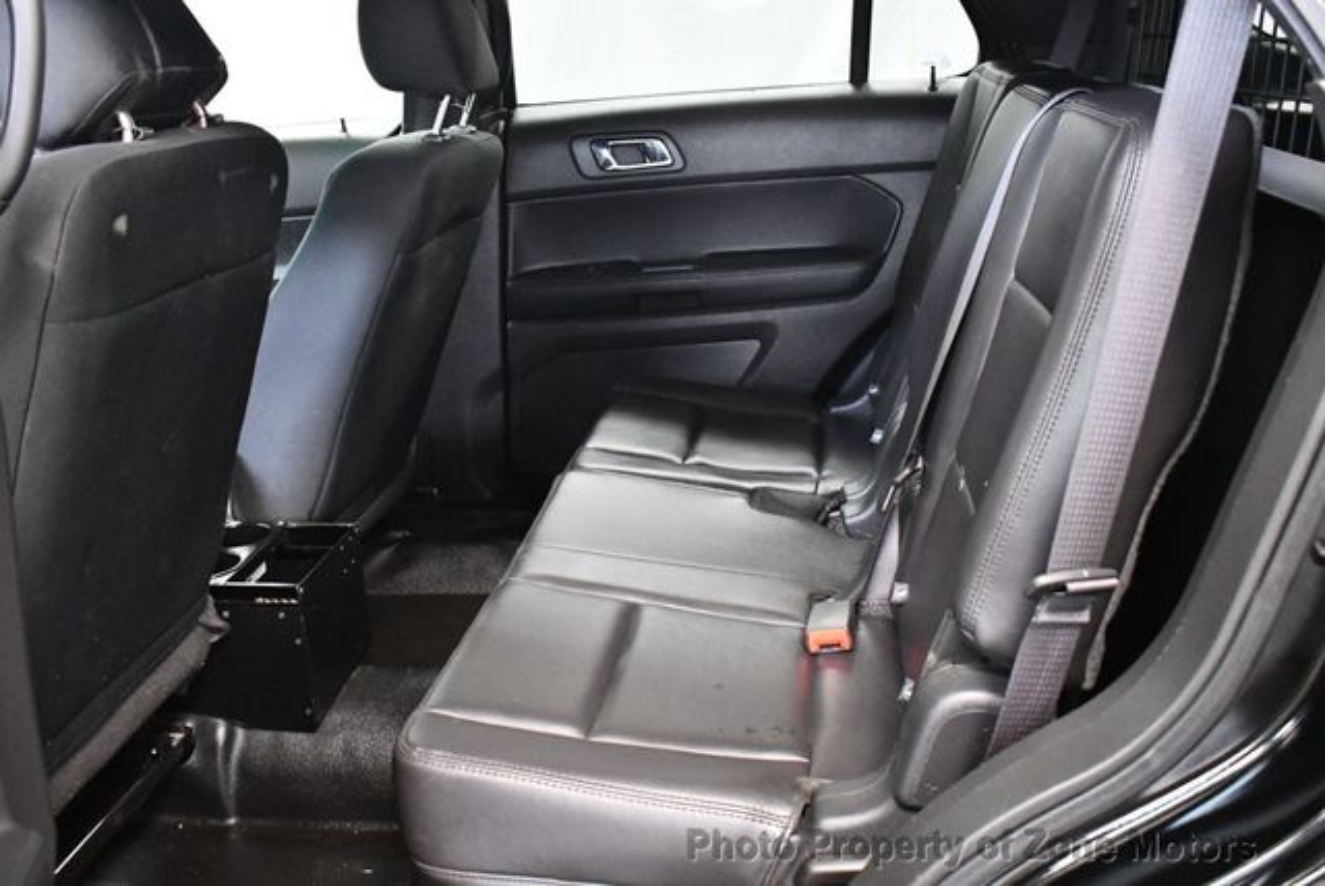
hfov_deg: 53.1
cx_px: 662
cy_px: 443
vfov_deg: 36.9
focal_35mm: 36
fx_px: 1326
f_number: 3.5
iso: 6400
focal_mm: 18
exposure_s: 1/60
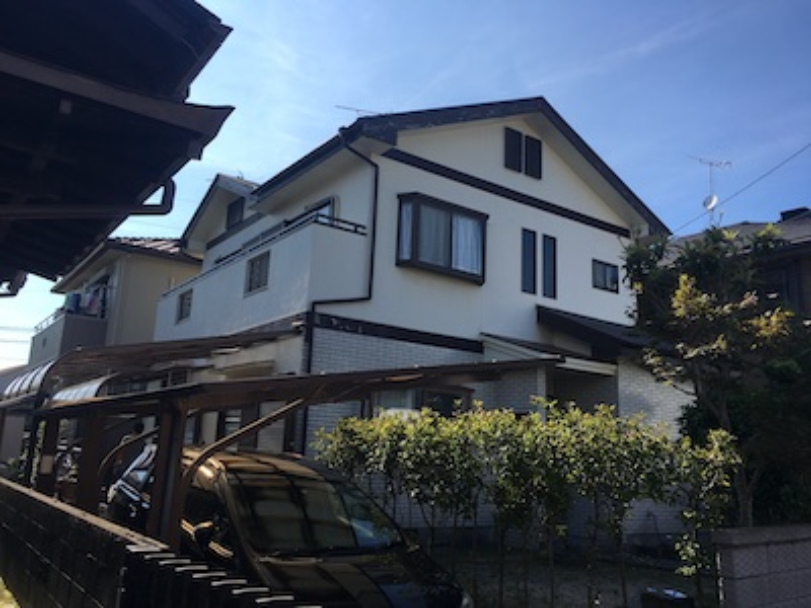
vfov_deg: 48.2
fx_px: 679
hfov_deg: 61.7
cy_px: 304
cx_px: 406
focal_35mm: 29
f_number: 2.2
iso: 25
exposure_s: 1/1374
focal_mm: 4.15
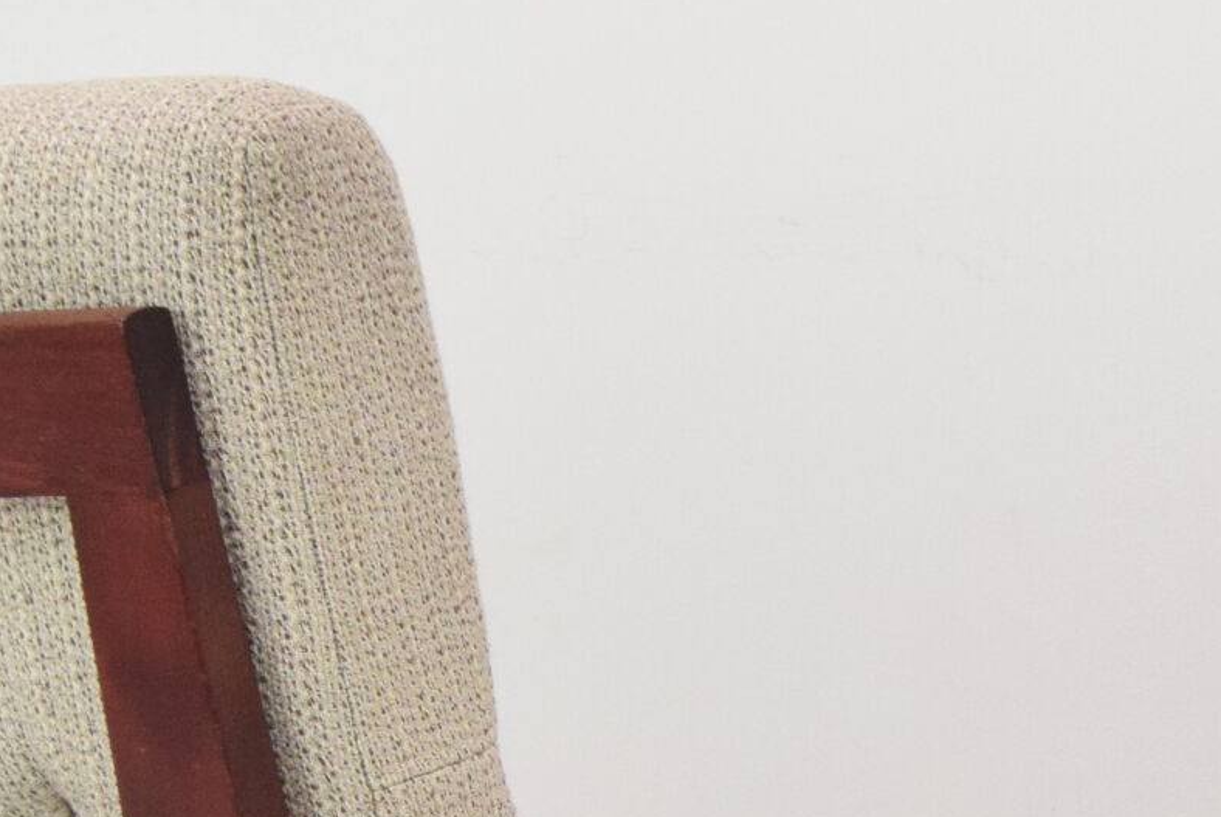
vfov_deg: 9.2
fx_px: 5024
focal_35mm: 148
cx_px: 1298
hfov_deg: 13.6
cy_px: 848
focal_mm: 26
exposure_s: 1/250
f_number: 8
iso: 1600
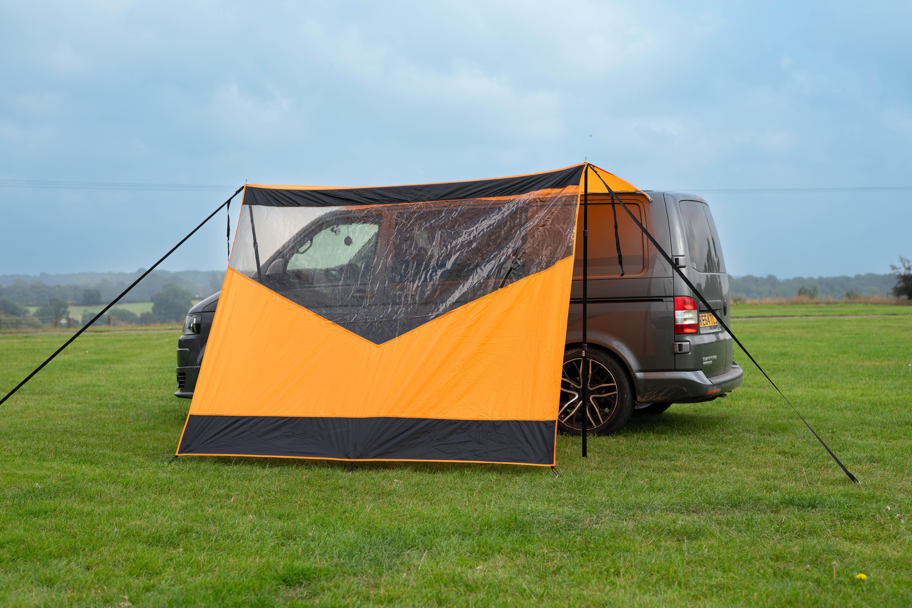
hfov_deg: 39.6
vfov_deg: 27.0
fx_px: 1267
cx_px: 456
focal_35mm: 50
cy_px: 304
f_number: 3.2
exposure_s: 1/640
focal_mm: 50
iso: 125
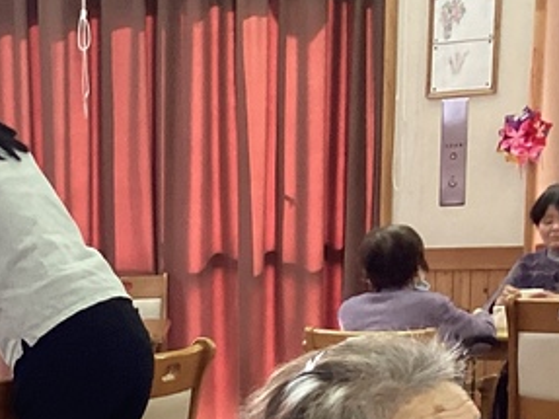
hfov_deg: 17.6
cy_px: 711
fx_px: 1743
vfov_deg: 12.7
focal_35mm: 108
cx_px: -60
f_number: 2.4
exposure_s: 1/50
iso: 200
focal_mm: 3.3
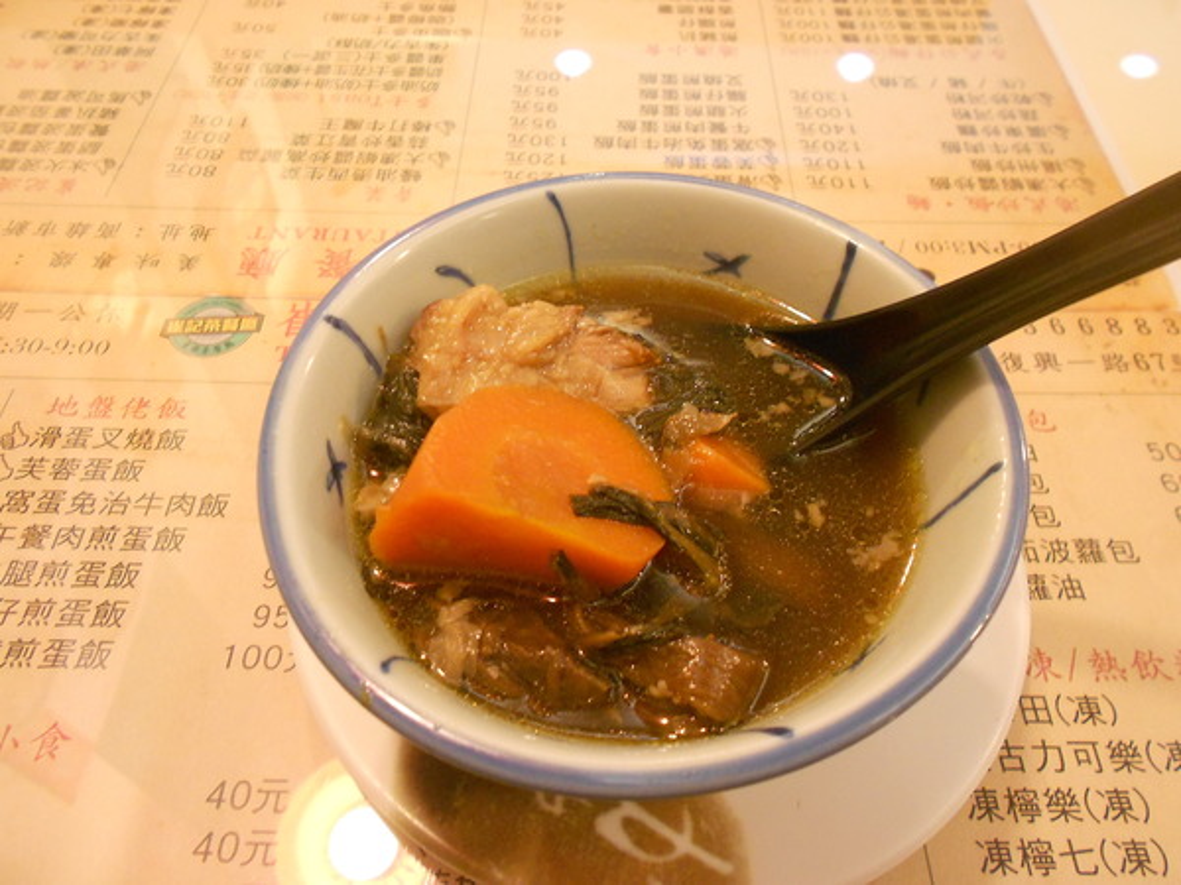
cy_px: 442
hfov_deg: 67.3
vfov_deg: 53.1
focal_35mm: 26
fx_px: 887
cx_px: 590
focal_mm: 4.6
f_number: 3.2
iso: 400
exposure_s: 1/10
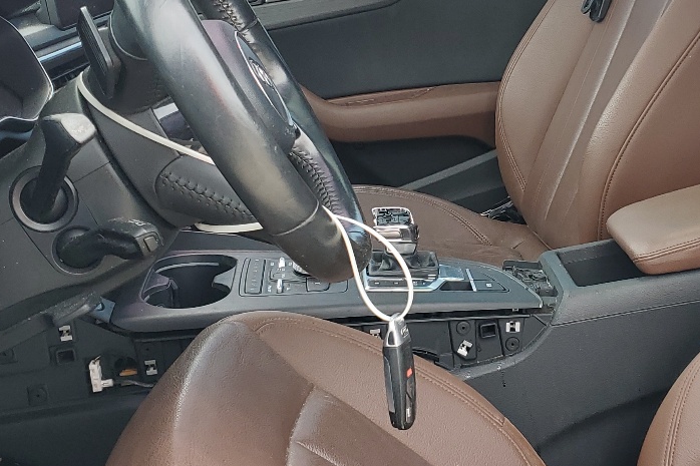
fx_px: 1205
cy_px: 200
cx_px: 473
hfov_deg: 32.1
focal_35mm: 62
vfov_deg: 21.9
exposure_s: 1/400
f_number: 1.5
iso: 50
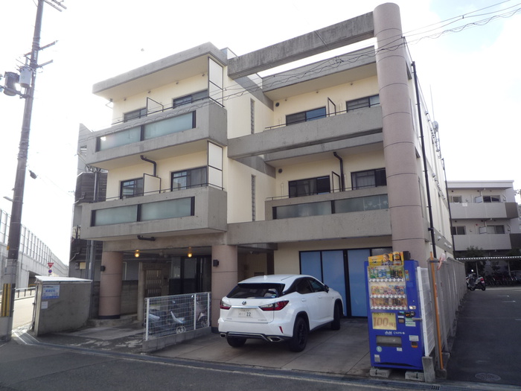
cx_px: 260
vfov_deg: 54.9
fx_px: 376
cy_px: 196
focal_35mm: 25
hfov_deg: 69.4
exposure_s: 1/400
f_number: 2.8
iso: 100
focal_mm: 4.4
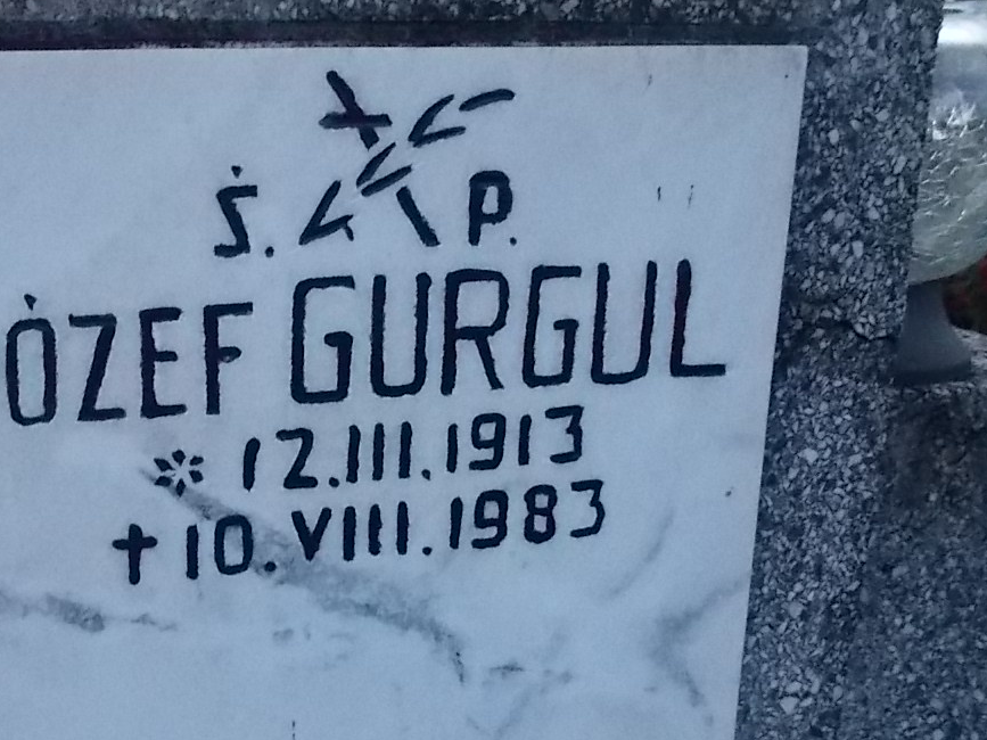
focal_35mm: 48
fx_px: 1368
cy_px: 388
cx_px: 192
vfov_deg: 30.3
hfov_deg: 38.1
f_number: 3.2
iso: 400
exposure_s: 1/125
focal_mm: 4.6
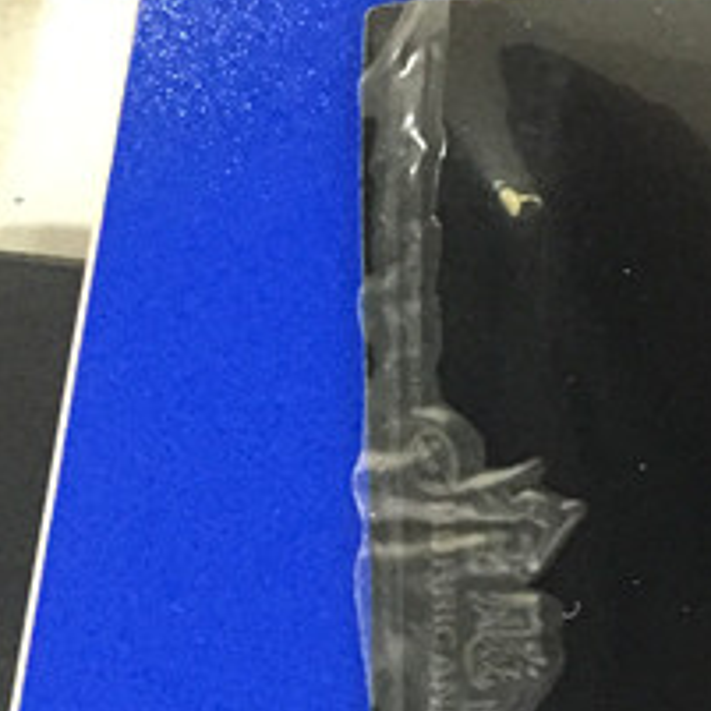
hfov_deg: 14.4
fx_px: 2370
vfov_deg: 16.2
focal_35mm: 102
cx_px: 1383
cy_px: 895
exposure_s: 1/15
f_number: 2.2
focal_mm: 4.15
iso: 250
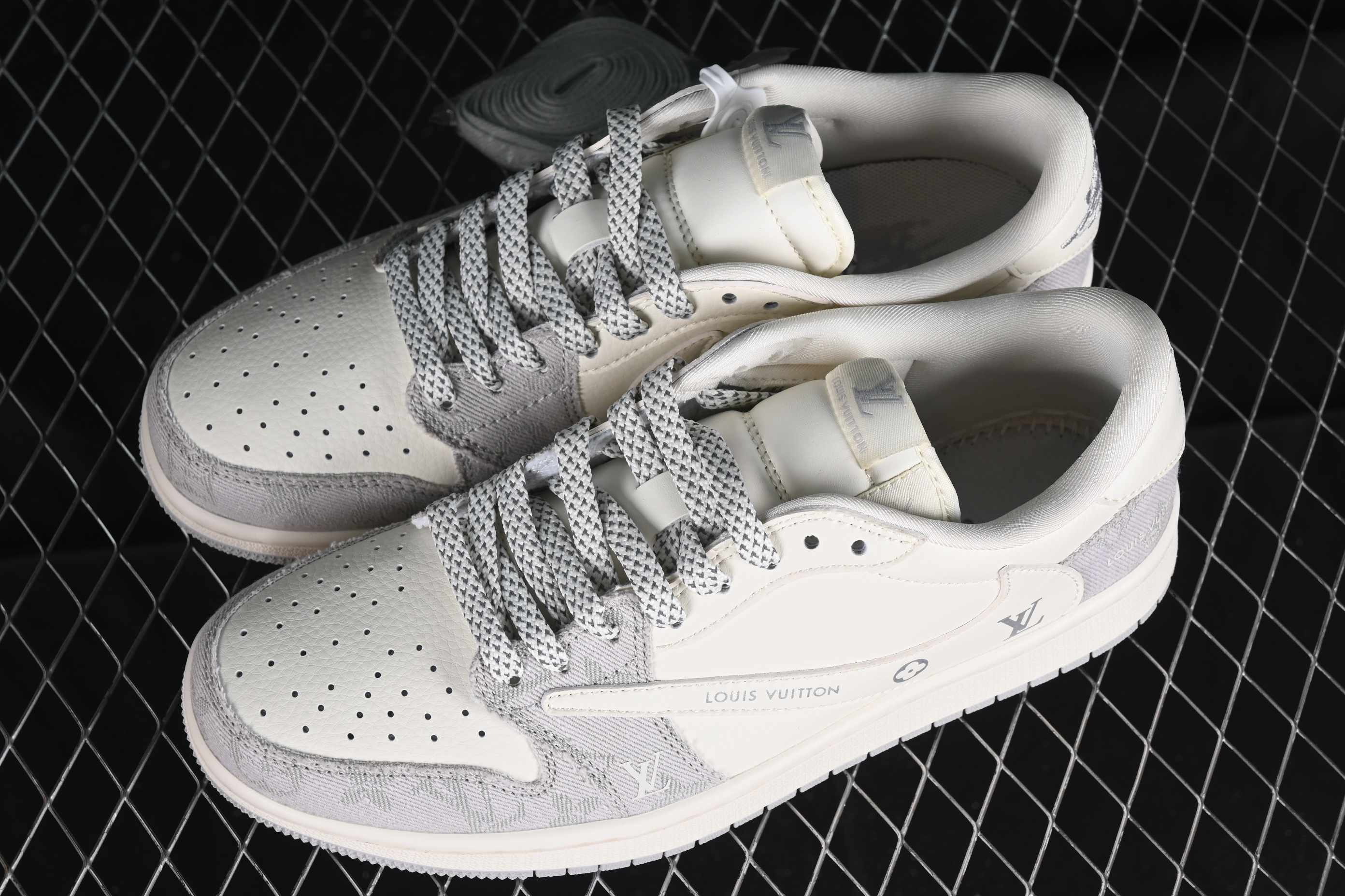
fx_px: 2802
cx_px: 672
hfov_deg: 27.0
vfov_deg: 18.2
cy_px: 448
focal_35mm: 75
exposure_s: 1/80
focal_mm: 50
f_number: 7.1
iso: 160
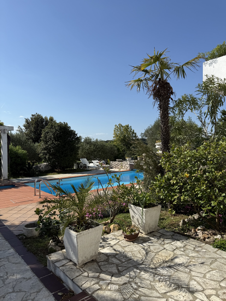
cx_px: 113
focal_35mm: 24
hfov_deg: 56.8
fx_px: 209
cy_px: 150
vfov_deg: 71.6
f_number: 1.78
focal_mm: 6.76
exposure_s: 1/6173
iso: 80
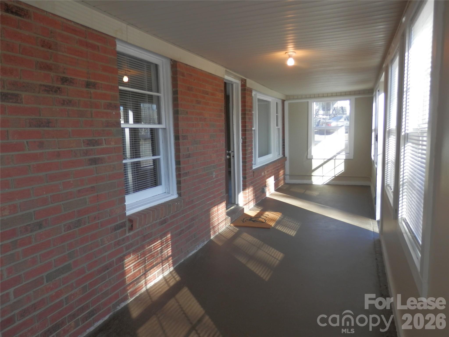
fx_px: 324
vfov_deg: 54.9
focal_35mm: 25
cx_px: 224
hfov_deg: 69.4
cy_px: 168
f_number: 3
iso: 80
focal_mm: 4.5
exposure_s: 1/60
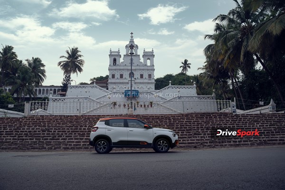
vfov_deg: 45.0
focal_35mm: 29
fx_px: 230
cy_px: 95
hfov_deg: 63.7
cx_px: 142
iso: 250
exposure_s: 1/160
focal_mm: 29
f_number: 4.5
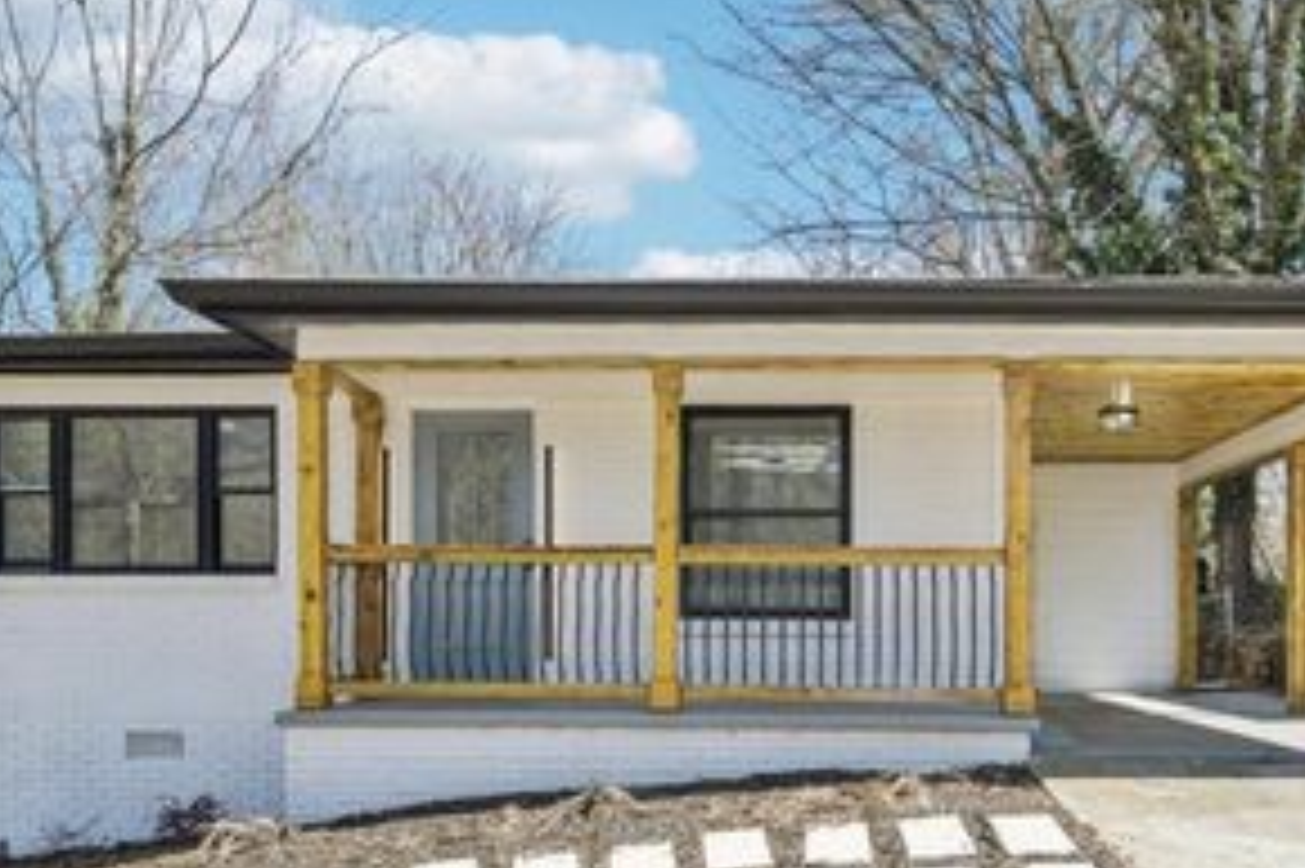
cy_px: 501
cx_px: 747
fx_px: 1123
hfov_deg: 60.1
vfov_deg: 42.2
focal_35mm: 31
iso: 100
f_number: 8
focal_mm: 18
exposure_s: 1/125
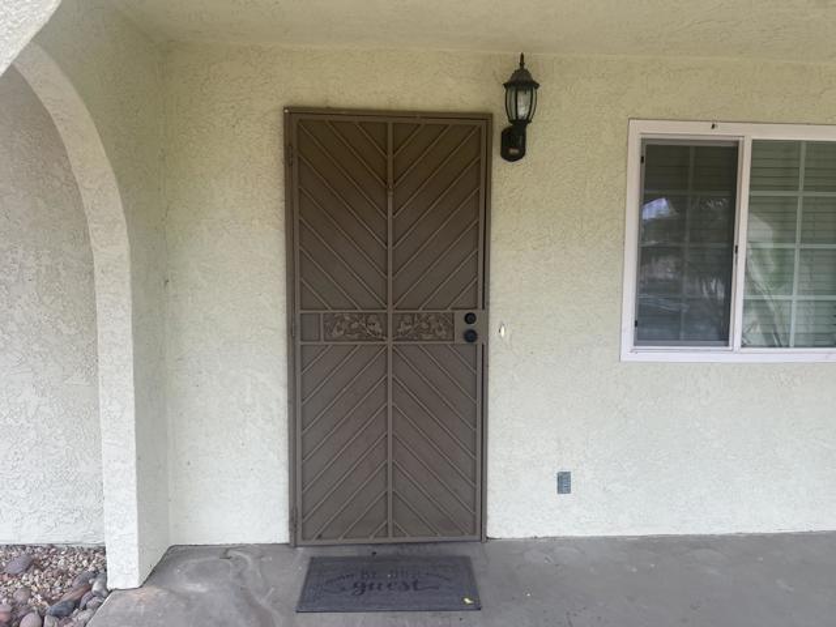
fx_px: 628
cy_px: 314
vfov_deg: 53.1
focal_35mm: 26
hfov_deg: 67.3
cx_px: 418
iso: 40
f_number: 1.5
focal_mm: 5.7
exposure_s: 1/121
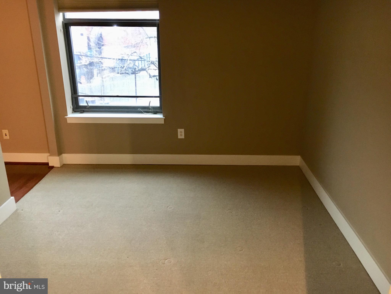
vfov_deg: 48.2
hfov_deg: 61.7
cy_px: 147
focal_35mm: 29
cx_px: 196
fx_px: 328
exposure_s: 1/20
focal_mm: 4.15
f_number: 2.2
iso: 200
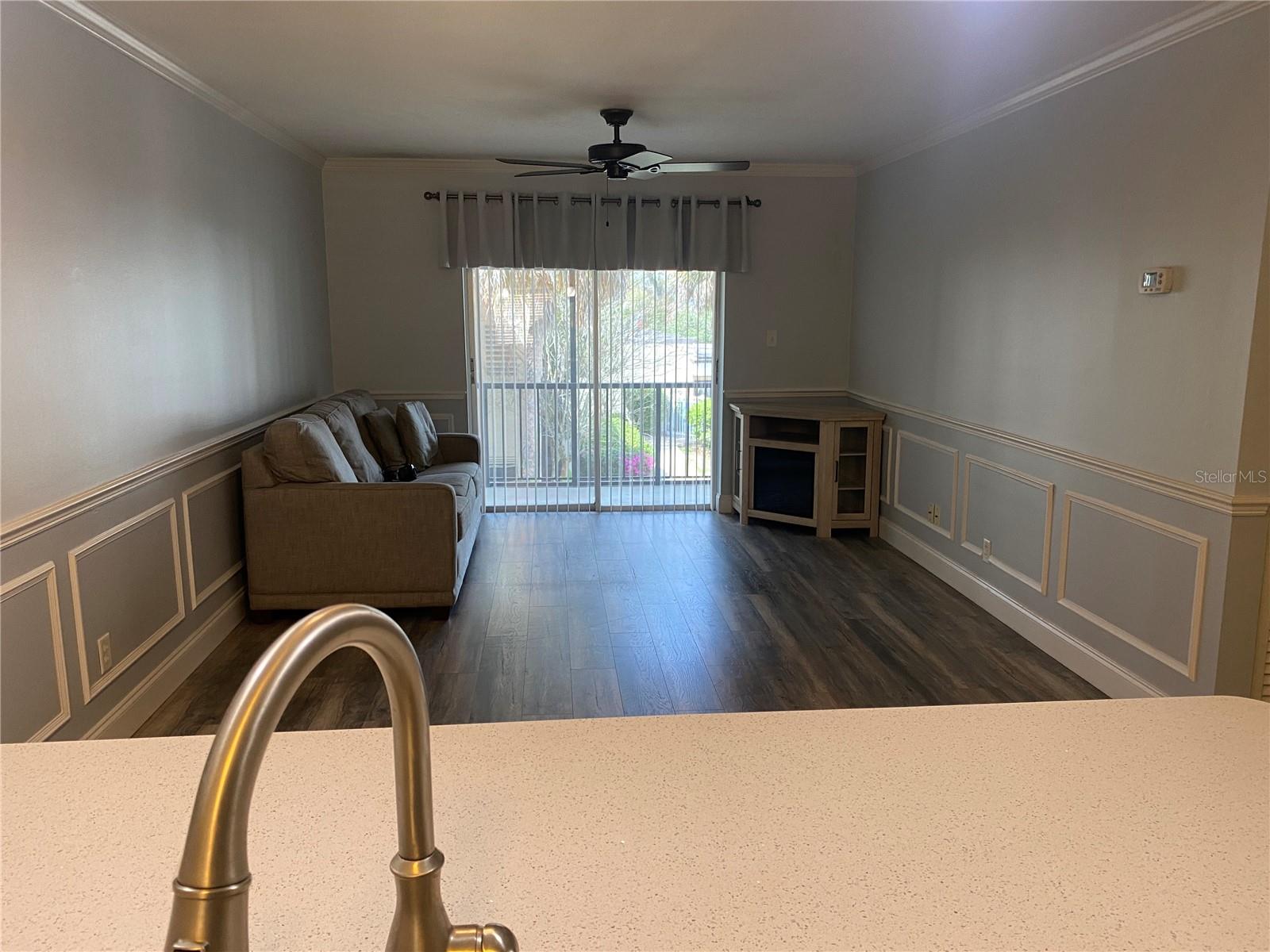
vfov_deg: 53.1
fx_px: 954
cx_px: 635
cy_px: 476
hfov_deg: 67.3
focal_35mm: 26
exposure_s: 1/60
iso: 100
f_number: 1.8
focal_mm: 4.25
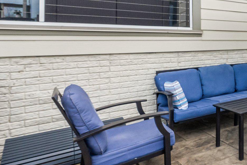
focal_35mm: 33
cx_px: 267
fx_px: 226
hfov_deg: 44.7
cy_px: 54
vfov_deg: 39.4
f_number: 8
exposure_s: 1/800
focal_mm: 10
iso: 800
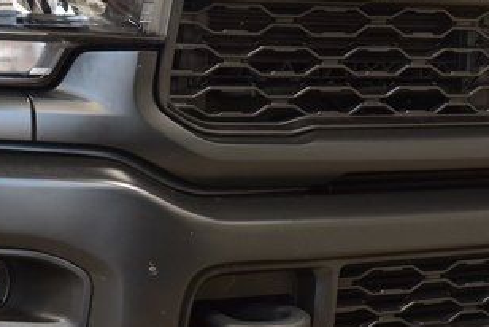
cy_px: 279
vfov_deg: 12.5
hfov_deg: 18.7
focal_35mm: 109
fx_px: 1482
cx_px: 311
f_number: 4.2
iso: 1600
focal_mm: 35
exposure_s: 1/40
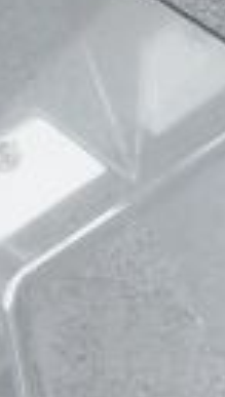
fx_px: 2566
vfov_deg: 8.8
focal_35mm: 243
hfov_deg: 5.0
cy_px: 374
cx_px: -123
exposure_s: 1/125
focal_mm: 50
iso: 1600
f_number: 11
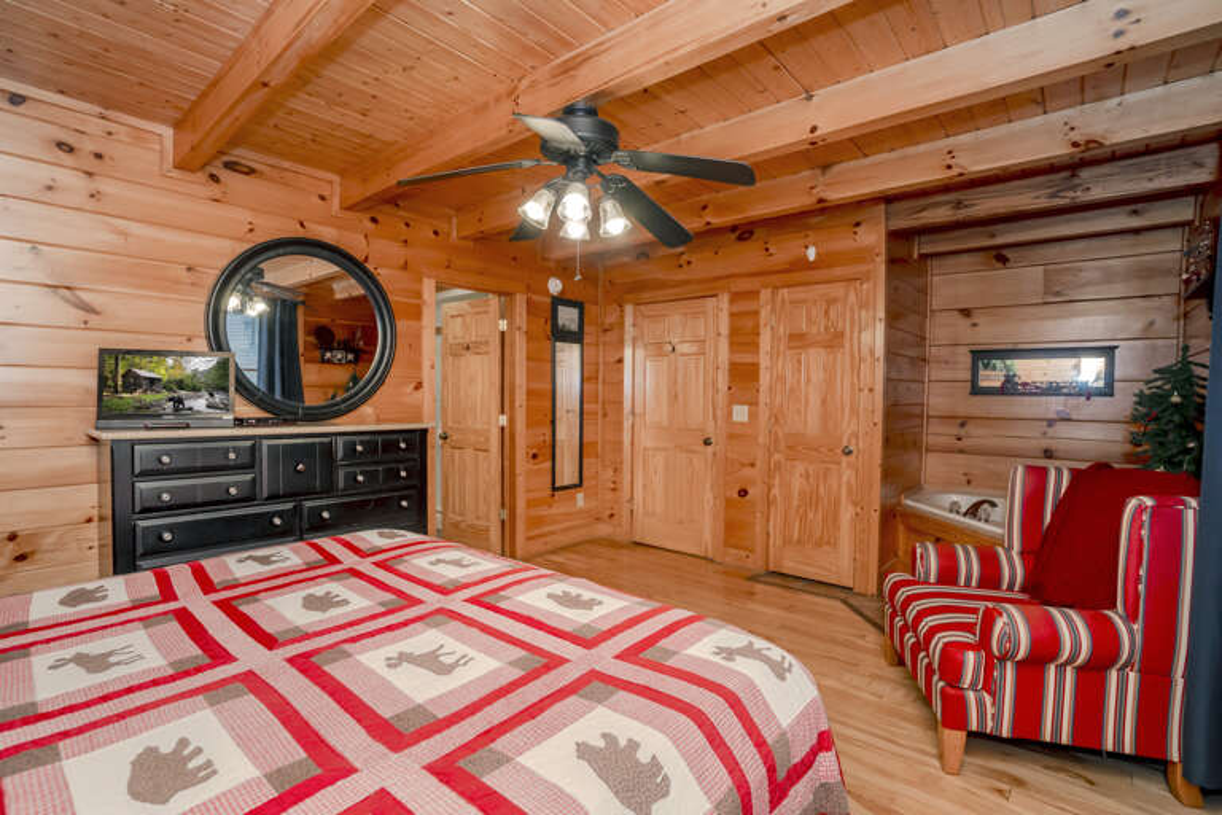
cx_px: 611
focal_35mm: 16
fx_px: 543
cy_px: 408
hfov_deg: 96.7
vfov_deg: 73.7
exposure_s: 1/80
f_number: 7.1
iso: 1600
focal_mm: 16
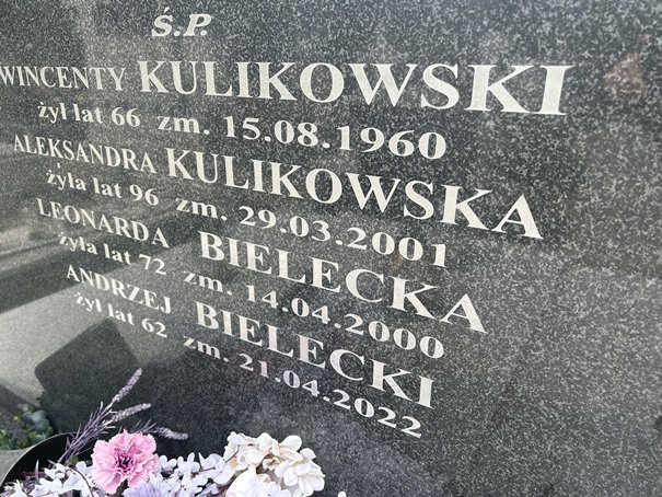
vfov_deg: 53.1
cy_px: 248
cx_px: 331
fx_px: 497
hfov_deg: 67.3
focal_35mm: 26
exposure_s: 1/628
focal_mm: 5.7
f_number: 1.5
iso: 50
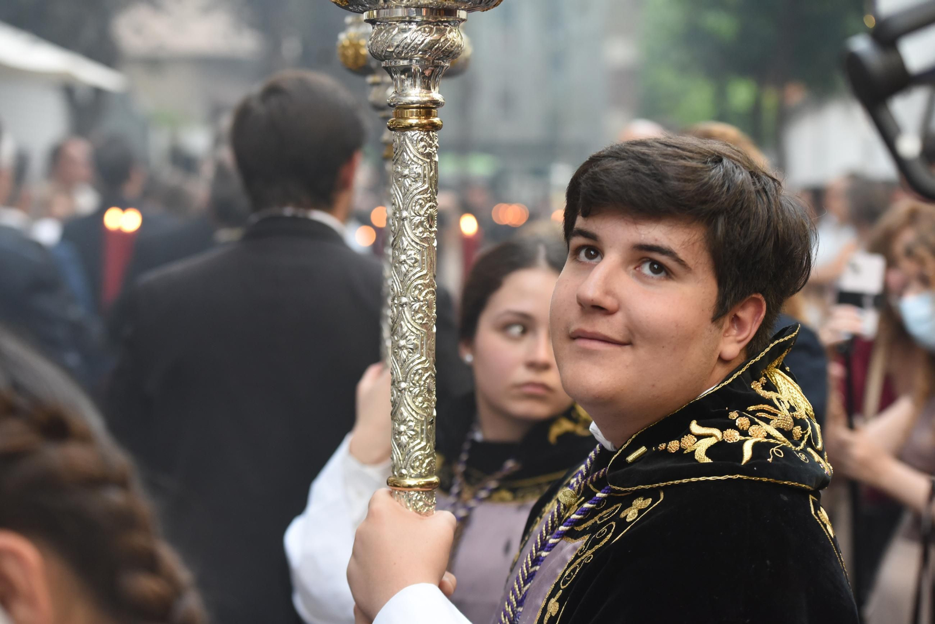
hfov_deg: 23.6
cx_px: 468
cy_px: 312
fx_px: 2234
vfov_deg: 15.9
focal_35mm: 86
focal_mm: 86
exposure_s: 1/160
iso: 2000
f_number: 3.5
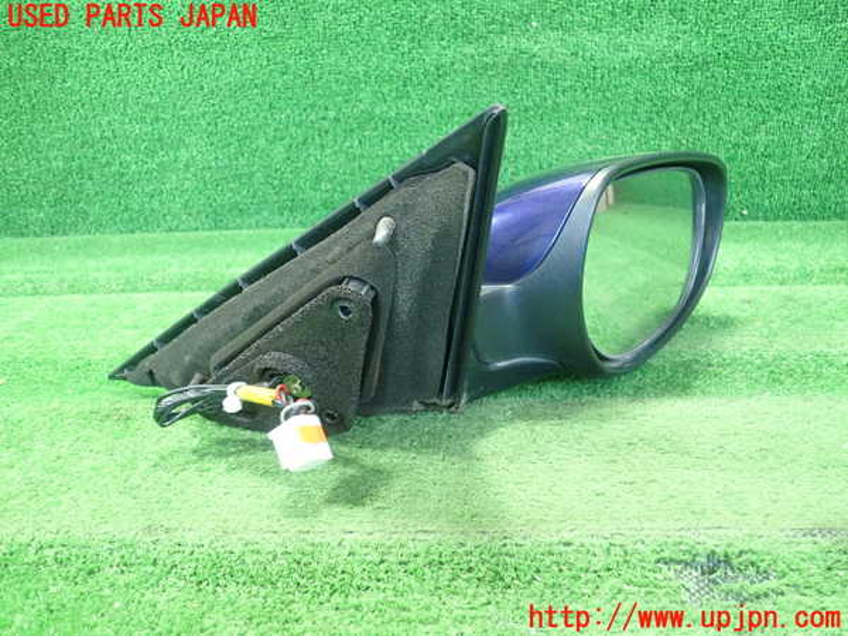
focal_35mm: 30
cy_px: 318
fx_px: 735
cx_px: 424
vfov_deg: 46.8
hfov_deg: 60.0
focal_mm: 5.5
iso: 800
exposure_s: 1/80
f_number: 2.3
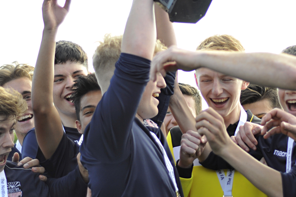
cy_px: 39
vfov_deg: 9.5
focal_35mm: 144
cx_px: 185
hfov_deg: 14.3
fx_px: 1183
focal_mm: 50
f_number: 2.2
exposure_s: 1/1250
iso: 200
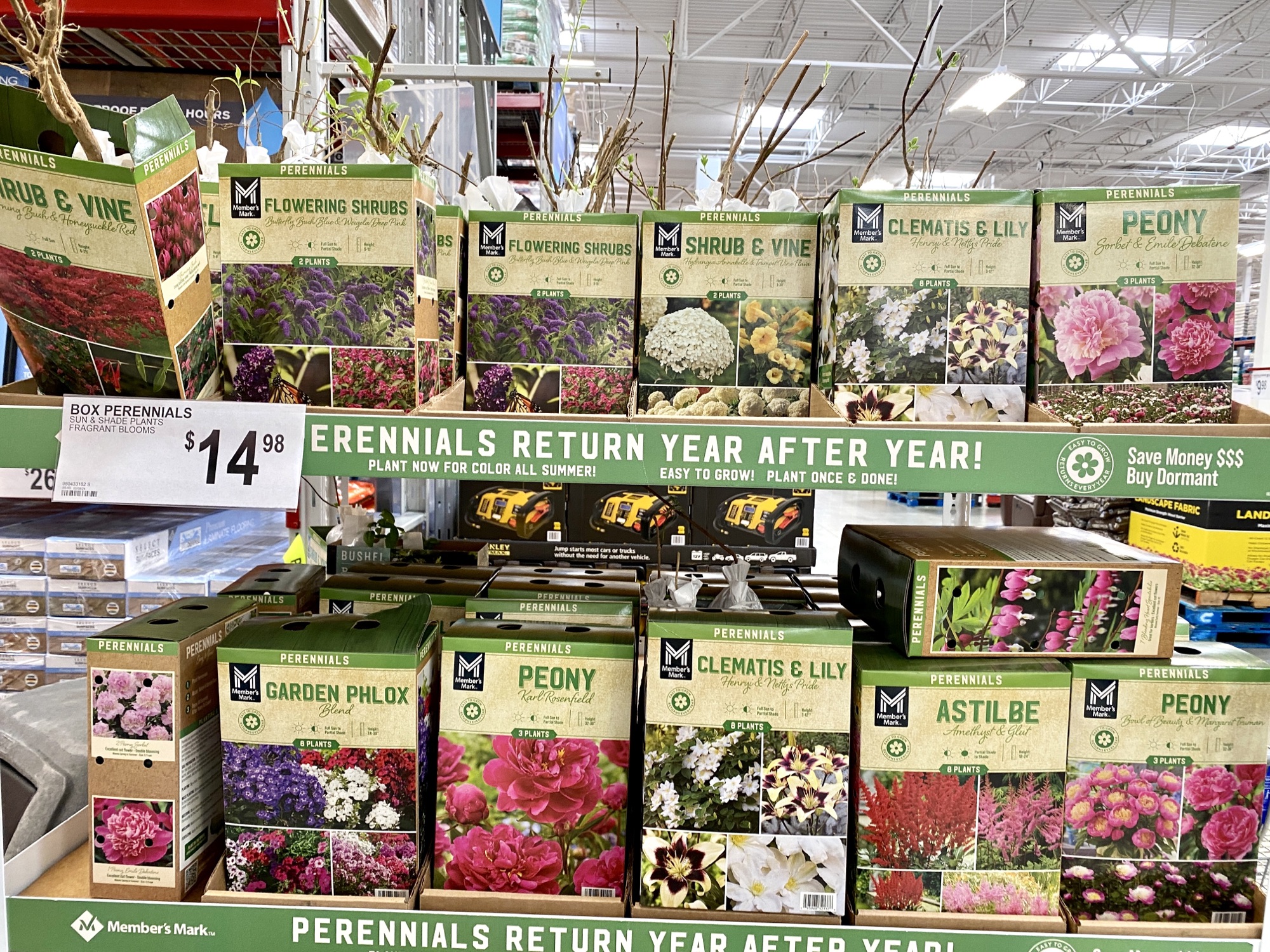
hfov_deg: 67.3
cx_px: 635
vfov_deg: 53.1
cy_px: 476
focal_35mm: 26
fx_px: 954
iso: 100
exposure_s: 1/60
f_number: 1.8
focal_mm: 4.25
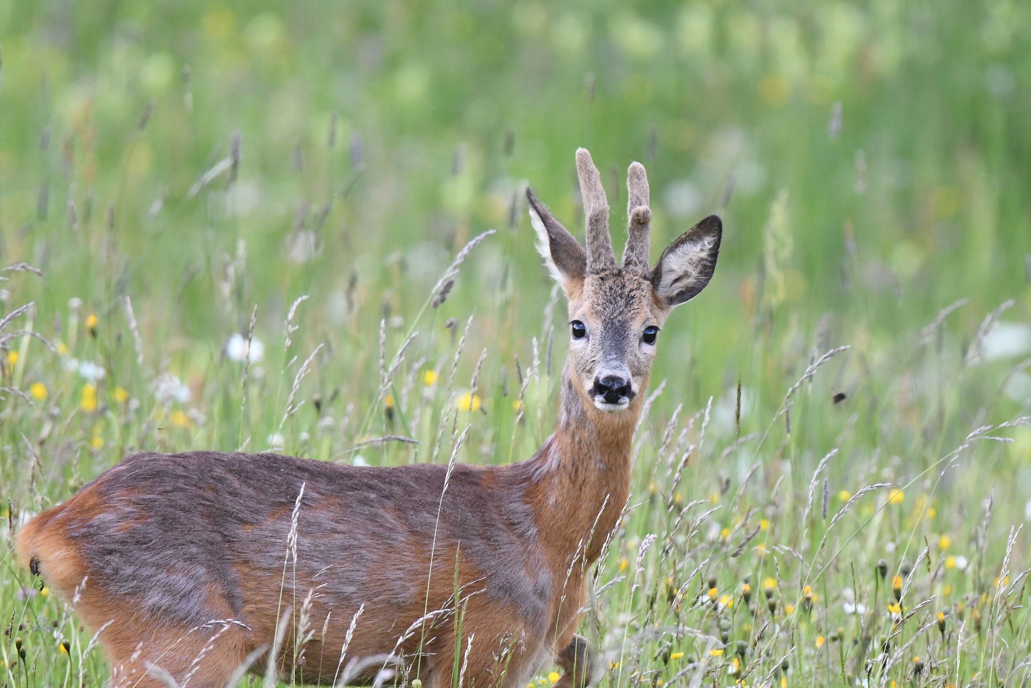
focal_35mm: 1052
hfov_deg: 2.0
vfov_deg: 1.3
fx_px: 30128
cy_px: 344
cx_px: 516
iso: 4000
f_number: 8
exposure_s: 1/500
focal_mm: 700
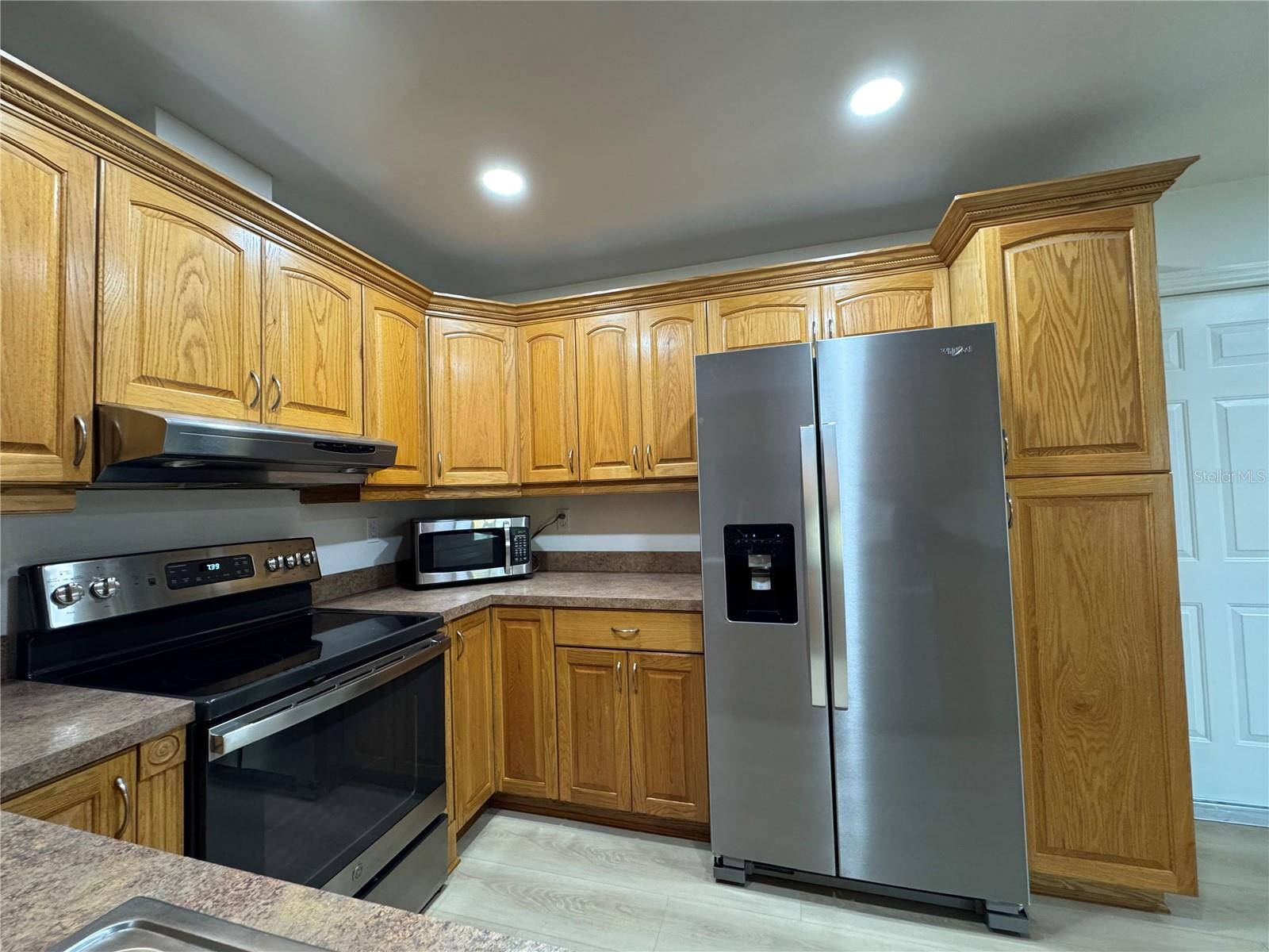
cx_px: 634
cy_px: 476
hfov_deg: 102.1
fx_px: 513
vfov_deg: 85.7
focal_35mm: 14
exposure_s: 1/60
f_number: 2.2
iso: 250
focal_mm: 2.22
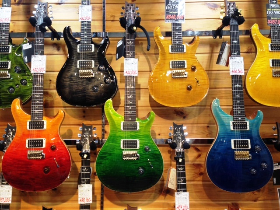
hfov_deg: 55.4
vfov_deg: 42.9
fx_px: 267
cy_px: 105
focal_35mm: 33
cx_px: 140
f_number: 2.4
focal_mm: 4.12
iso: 50
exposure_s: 1/20
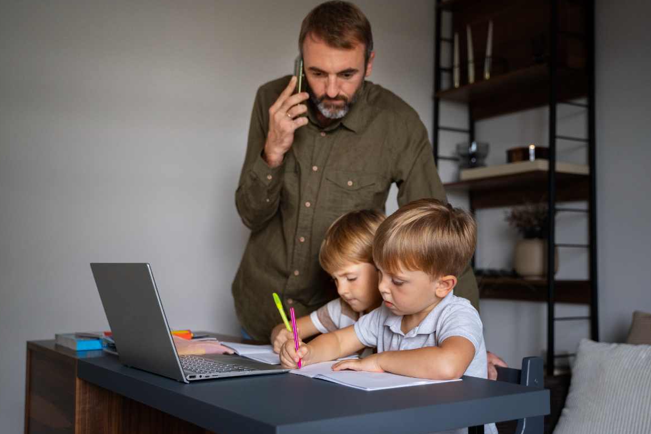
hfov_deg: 45.4
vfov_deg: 31.2
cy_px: 218
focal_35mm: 43
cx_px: 326
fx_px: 777
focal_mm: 42
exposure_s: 1/250
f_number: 2.8
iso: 1600
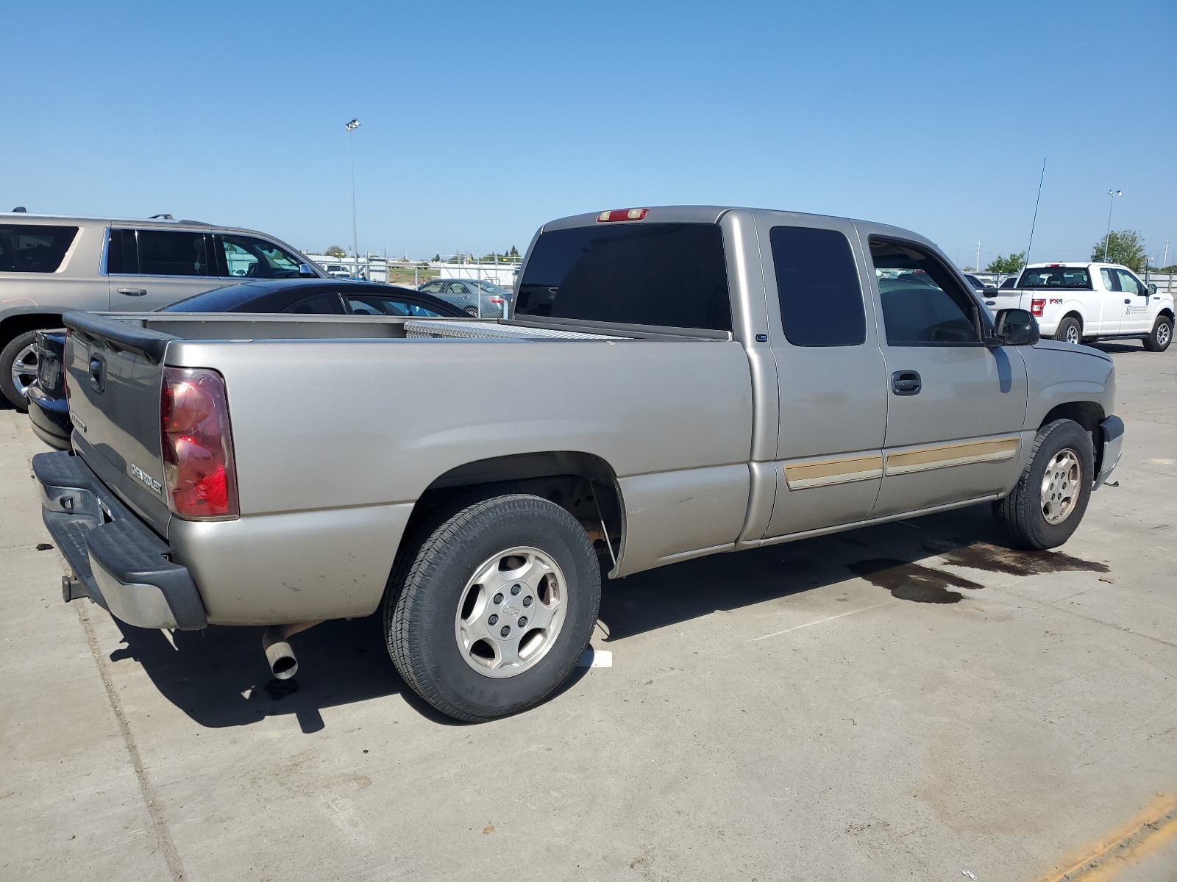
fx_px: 884
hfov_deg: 67.3
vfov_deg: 53.1
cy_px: 441
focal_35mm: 26
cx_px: 588
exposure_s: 1/5000
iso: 50
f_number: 1.5
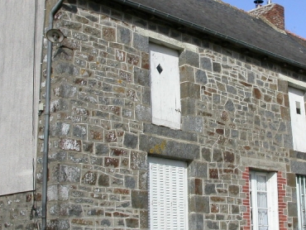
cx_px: 197
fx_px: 619
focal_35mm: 70
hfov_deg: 27.6
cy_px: 93
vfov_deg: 21.0
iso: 100
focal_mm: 7.85
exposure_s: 1/330
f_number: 7.5
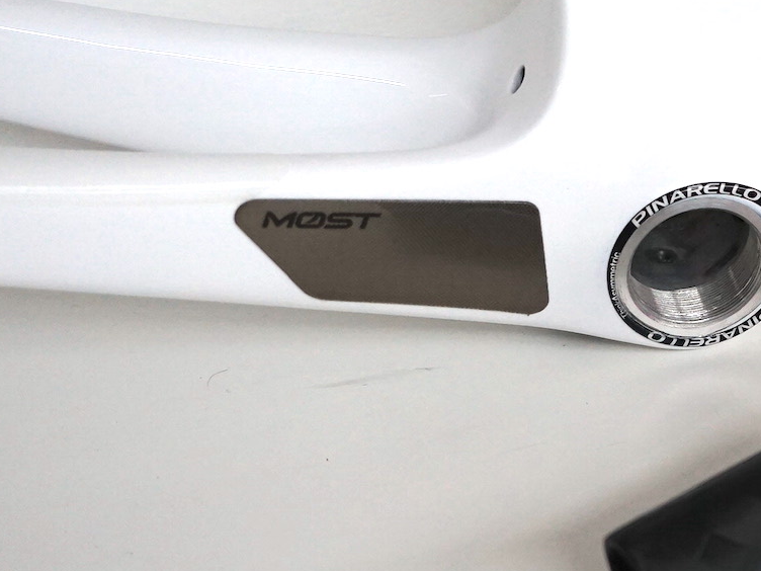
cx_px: 889
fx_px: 2242
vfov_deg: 14.4
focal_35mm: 102
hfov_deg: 18.4
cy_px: 142
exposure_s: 1/160
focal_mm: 38
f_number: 4
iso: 1250
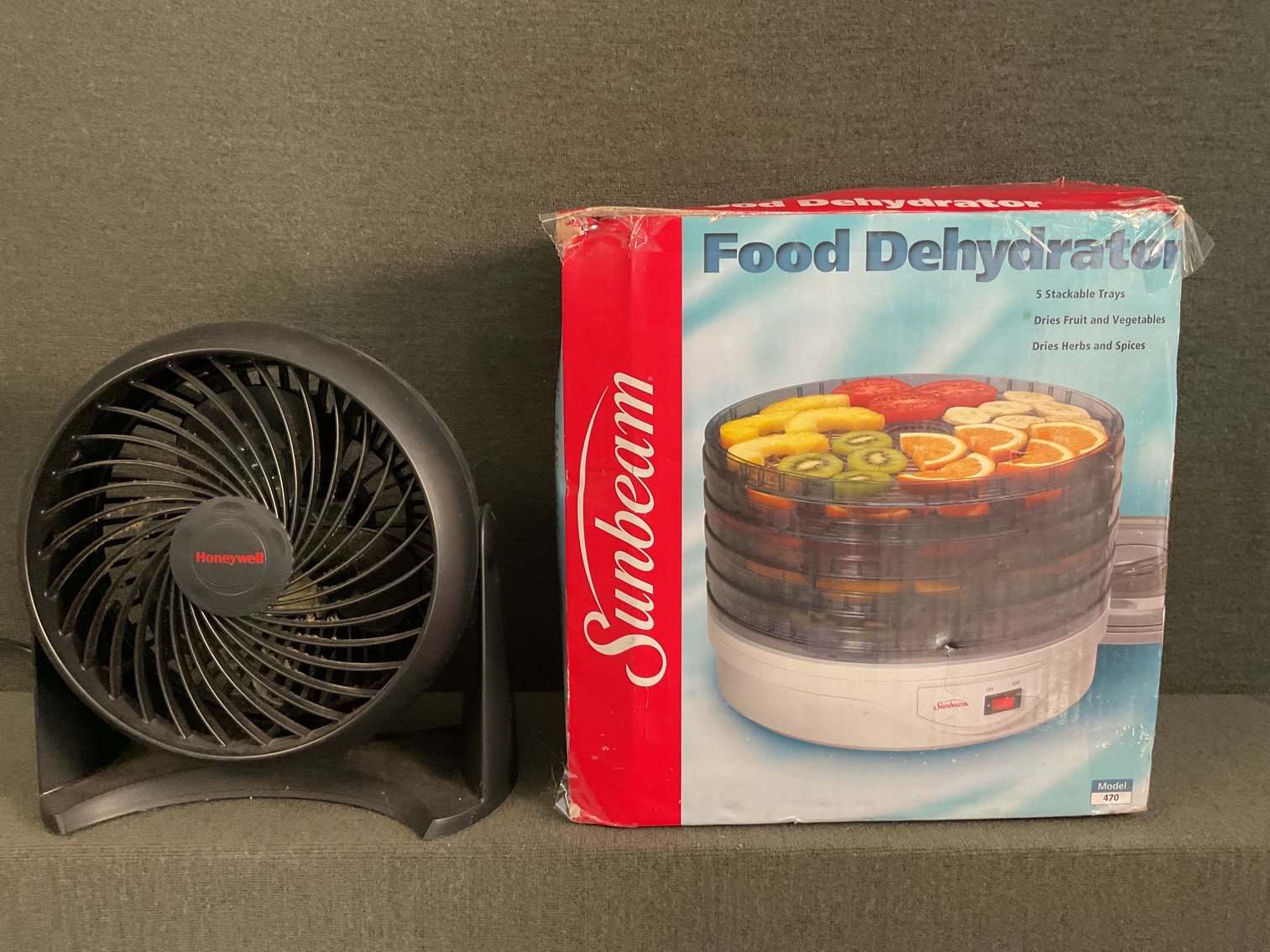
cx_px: 635
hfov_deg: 61.7
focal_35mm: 29
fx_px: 1064
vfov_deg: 48.2
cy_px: 476
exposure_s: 1/60
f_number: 1.8
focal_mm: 3
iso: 160
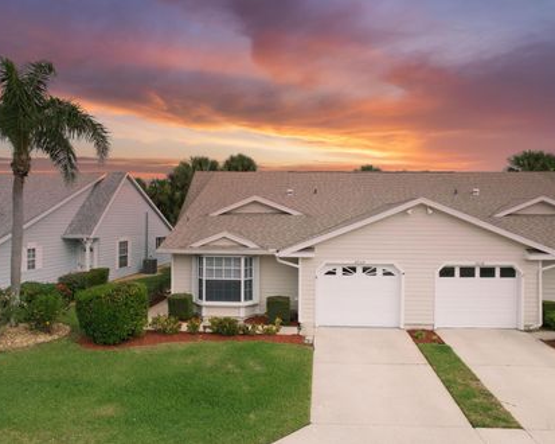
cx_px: 278
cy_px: 223
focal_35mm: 25
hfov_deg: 68.1
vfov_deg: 56.8
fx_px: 410
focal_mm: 8.4
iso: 110
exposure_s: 1/60
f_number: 2.8
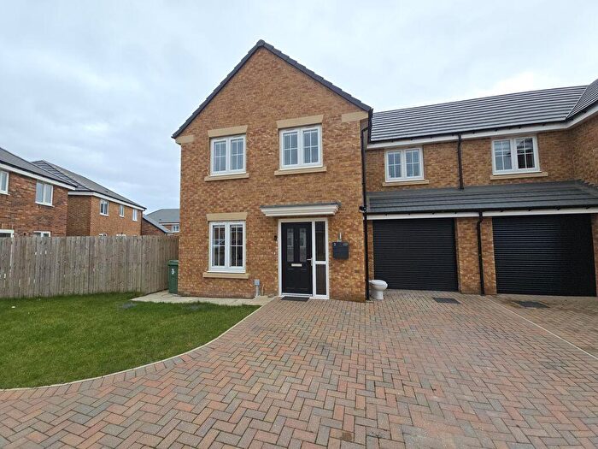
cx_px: 299
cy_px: 224
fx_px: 225
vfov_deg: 89.9
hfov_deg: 106.2
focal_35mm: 13
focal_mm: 2.2
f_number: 2.2
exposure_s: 1/289
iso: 50
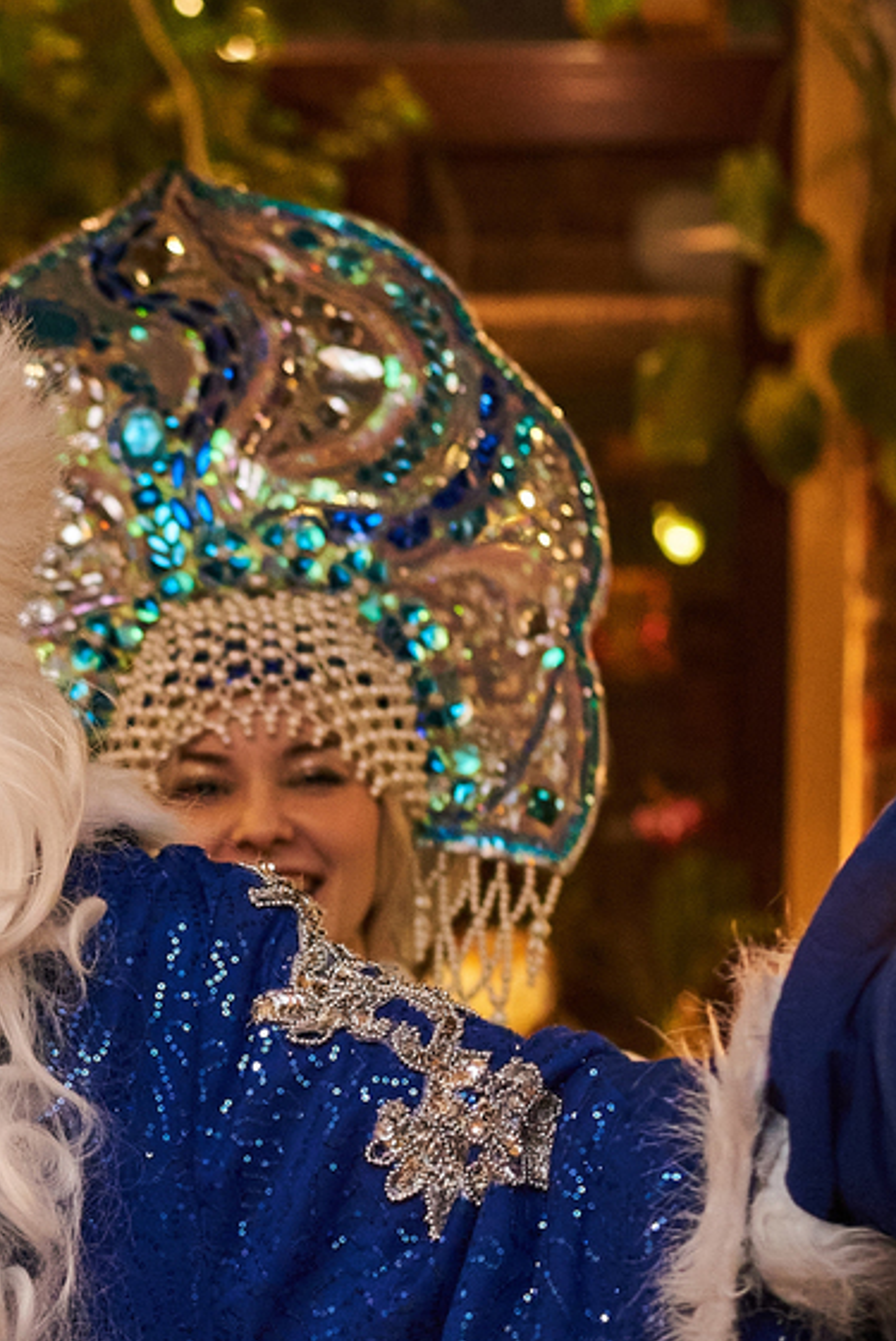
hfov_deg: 7.9
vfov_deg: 11.9
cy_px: 1231
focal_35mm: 171
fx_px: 6372
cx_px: -468
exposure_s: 1/200
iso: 3200
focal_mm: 50
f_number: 2.8
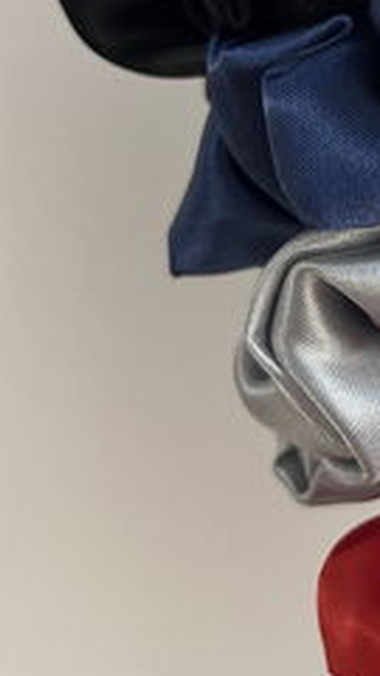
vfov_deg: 32.9
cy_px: 204
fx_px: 1129
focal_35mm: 63
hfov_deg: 17.7
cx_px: 521
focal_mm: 5.1
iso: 100
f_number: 1.6
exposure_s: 1/50
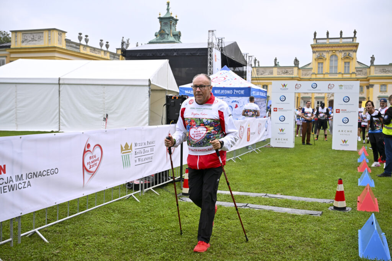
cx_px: 196
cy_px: 130
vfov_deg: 34.2
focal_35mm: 39
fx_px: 425
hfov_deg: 49.5
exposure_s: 1/1000
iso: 400
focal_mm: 39
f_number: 5
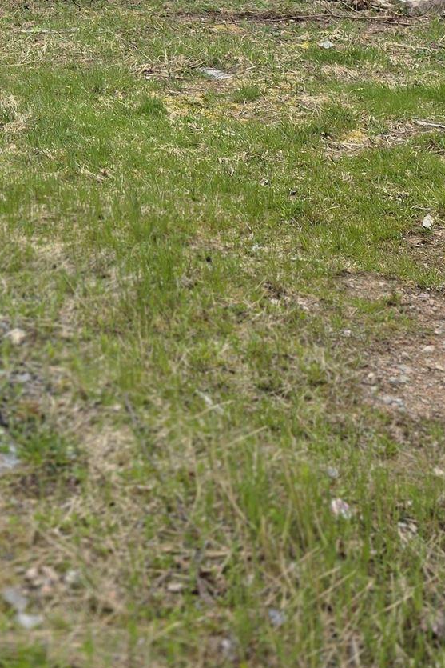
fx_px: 1223
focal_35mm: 66
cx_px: -141
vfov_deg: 27.0
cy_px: -129
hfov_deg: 19.0
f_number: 1.7
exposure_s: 1/719
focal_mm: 6.3
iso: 25
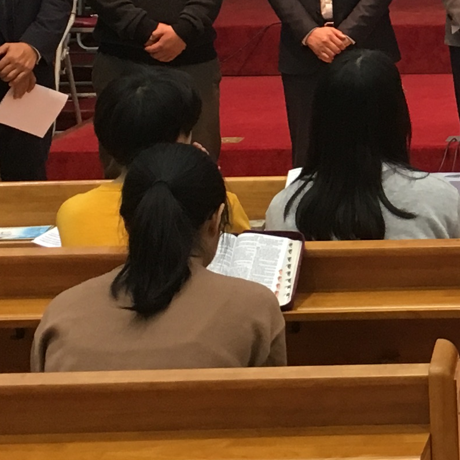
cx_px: 752
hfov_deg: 12.5
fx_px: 1954
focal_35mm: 130
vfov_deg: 13.2
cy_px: -27
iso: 80
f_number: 2.2
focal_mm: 4.15
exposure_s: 1/30
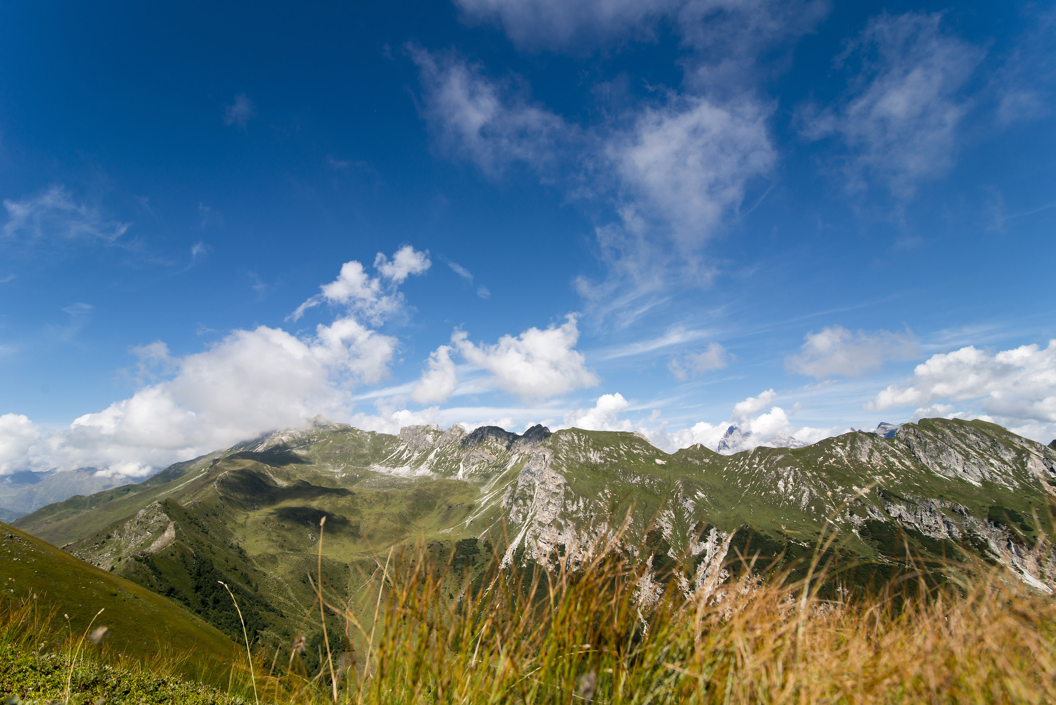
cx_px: 528
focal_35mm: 16
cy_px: 352
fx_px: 469
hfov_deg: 96.7
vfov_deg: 73.8
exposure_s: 1/500
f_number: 8
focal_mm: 16
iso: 100
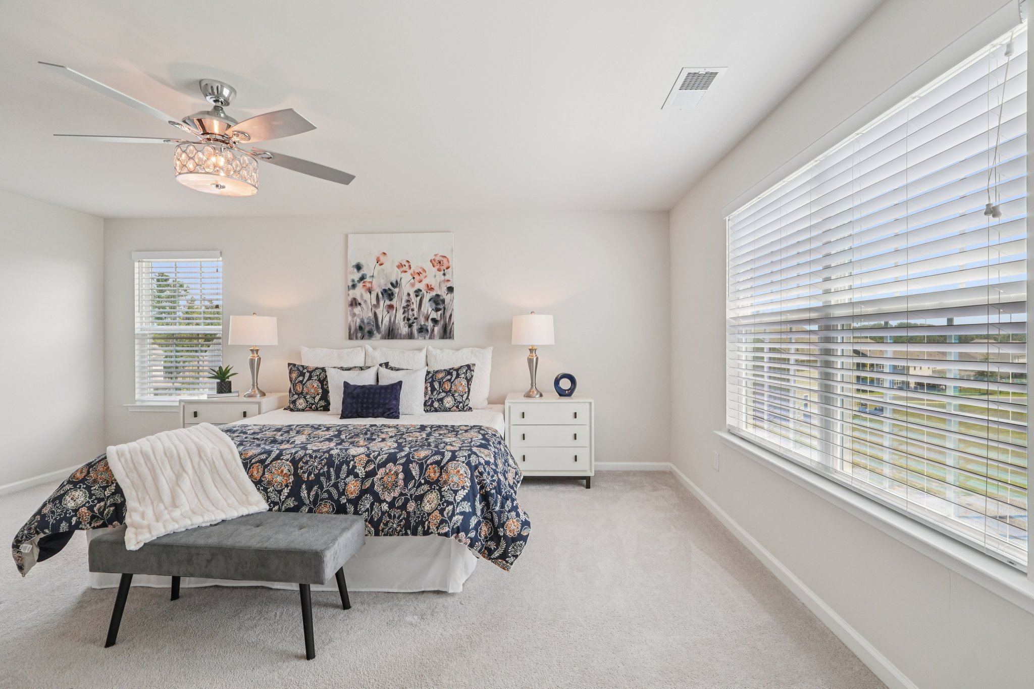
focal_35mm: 15
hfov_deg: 100.4
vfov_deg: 77.3
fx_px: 431
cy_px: 344
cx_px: 517
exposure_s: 1/30
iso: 320
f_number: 8
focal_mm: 10
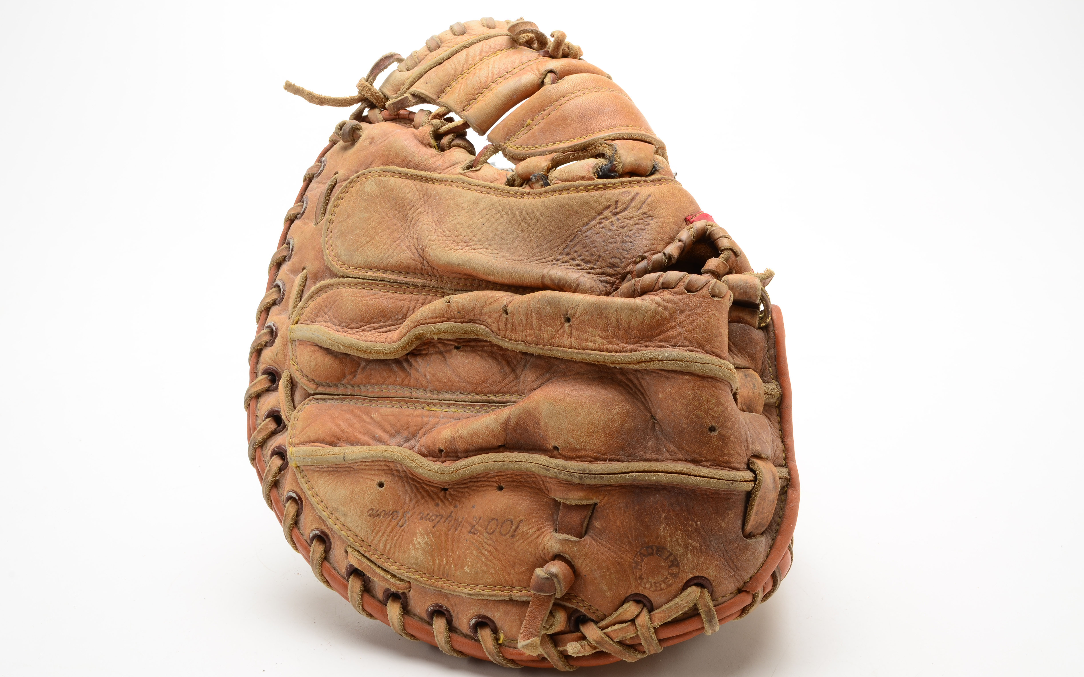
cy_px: 346
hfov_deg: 47.7
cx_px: 541
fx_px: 1226
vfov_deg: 30.9
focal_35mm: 42
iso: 100
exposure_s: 1/160
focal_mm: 27
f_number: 18
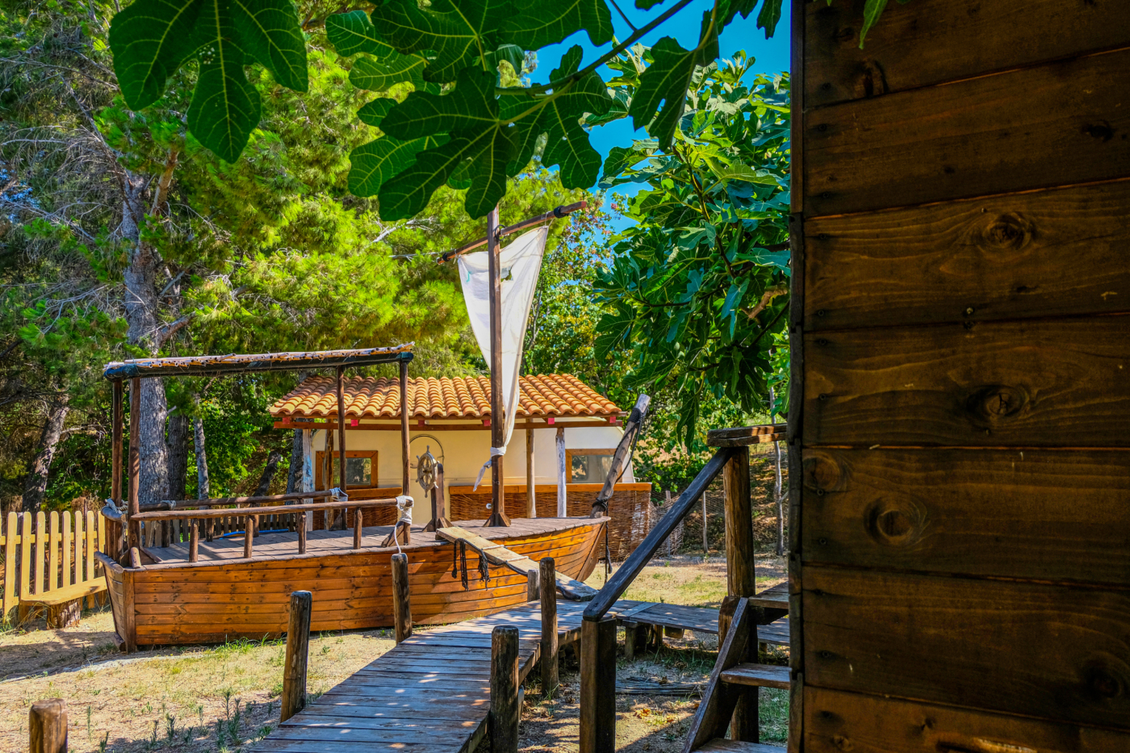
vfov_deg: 45.0
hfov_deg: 63.7
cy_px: 376
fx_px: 910
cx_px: 565
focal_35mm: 29
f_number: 5
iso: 400
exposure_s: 1/150
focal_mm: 19.2
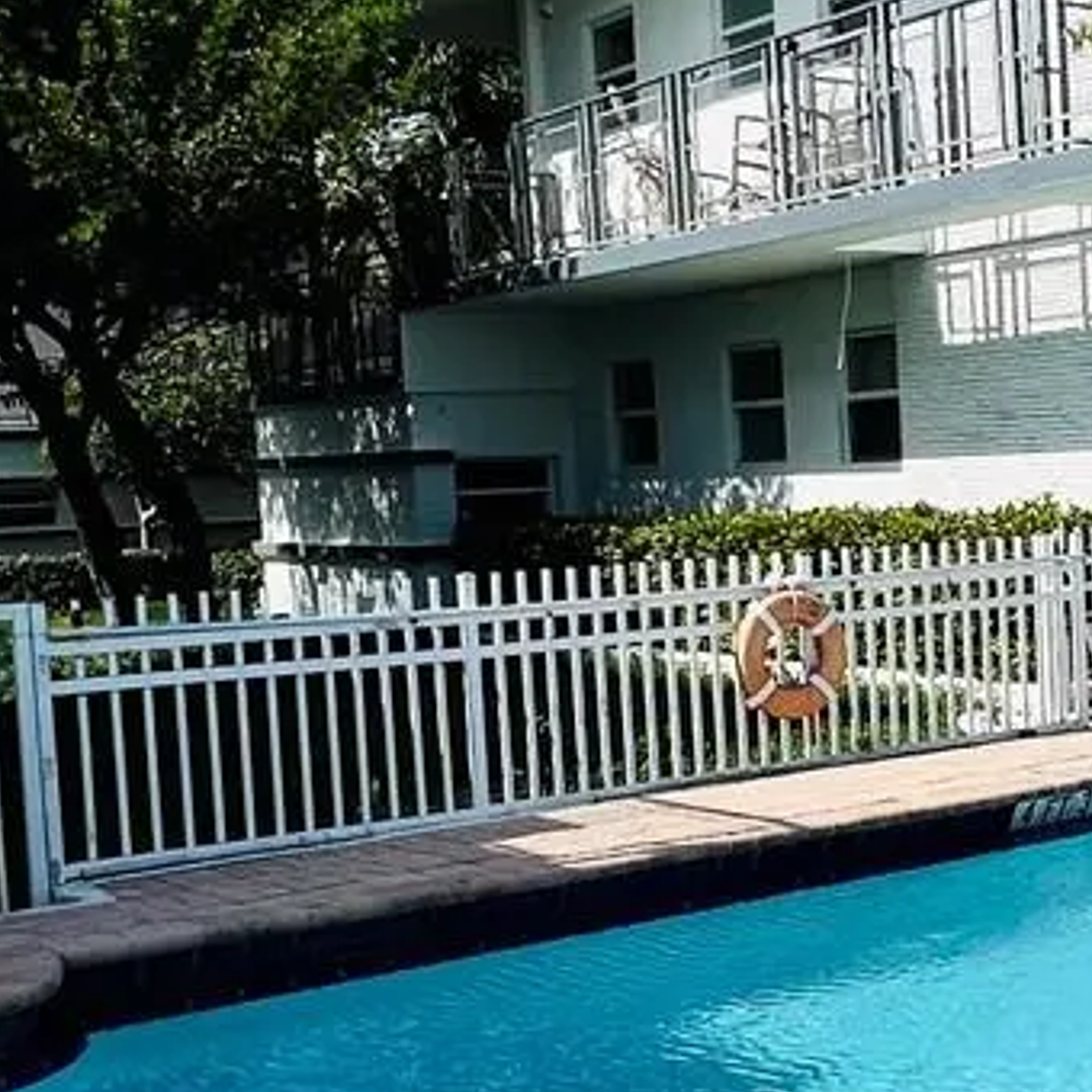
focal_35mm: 54
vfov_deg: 31.6
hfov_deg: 28.7
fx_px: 1927
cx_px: 1195
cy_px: 601
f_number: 1.8
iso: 32
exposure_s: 1/1876
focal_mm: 1.57
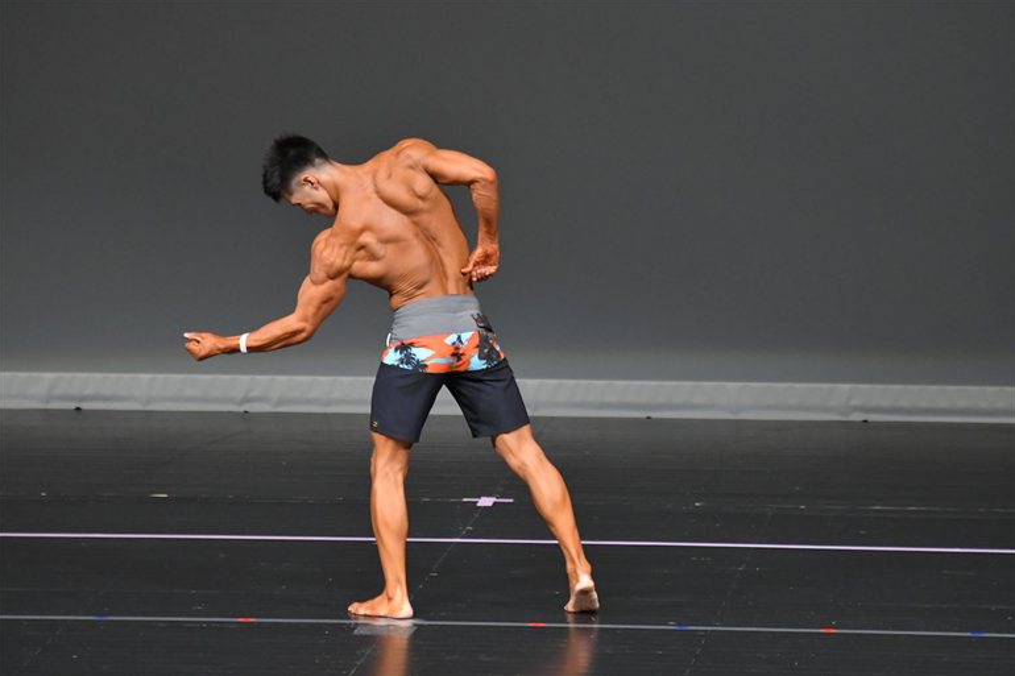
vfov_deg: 4.3
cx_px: 508
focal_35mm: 317
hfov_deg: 6.5
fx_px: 8935
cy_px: 339
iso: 4000
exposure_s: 1/400
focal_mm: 210
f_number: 5.6
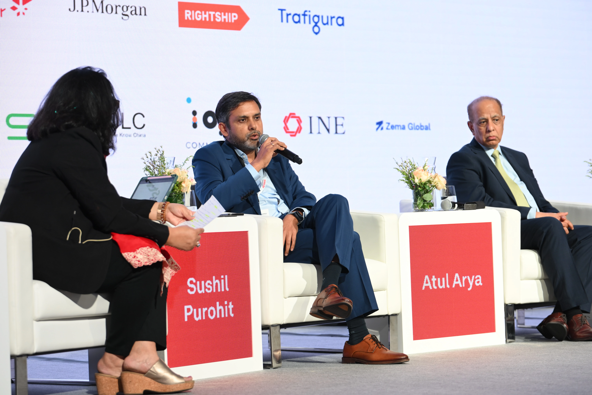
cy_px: 198
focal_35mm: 100
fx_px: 1644
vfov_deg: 13.7
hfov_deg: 20.4
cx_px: 296
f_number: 4
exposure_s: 1/200
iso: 800
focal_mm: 100
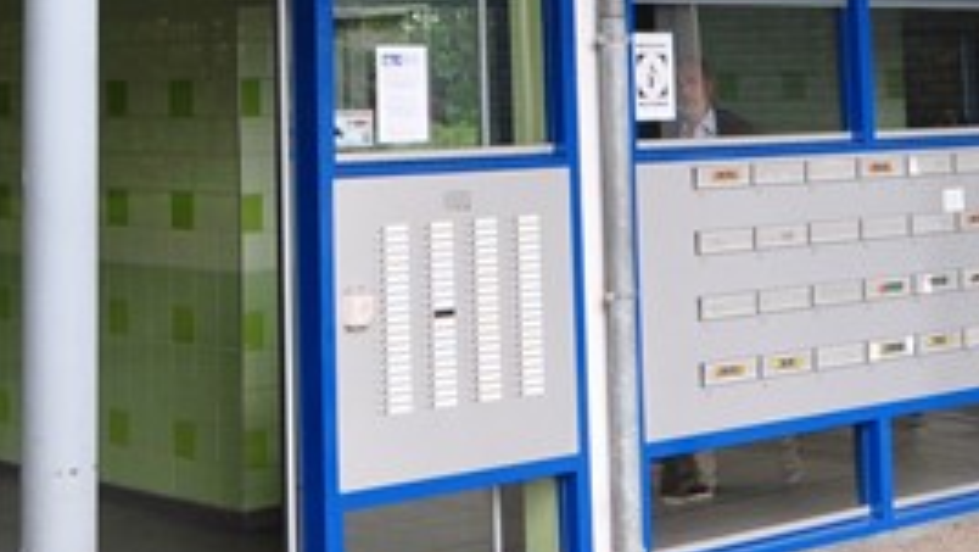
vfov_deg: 13.8
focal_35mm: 84
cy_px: -197
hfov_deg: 25.1
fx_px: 2181
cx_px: 285
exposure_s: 1/100
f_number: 9
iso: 400
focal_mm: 14
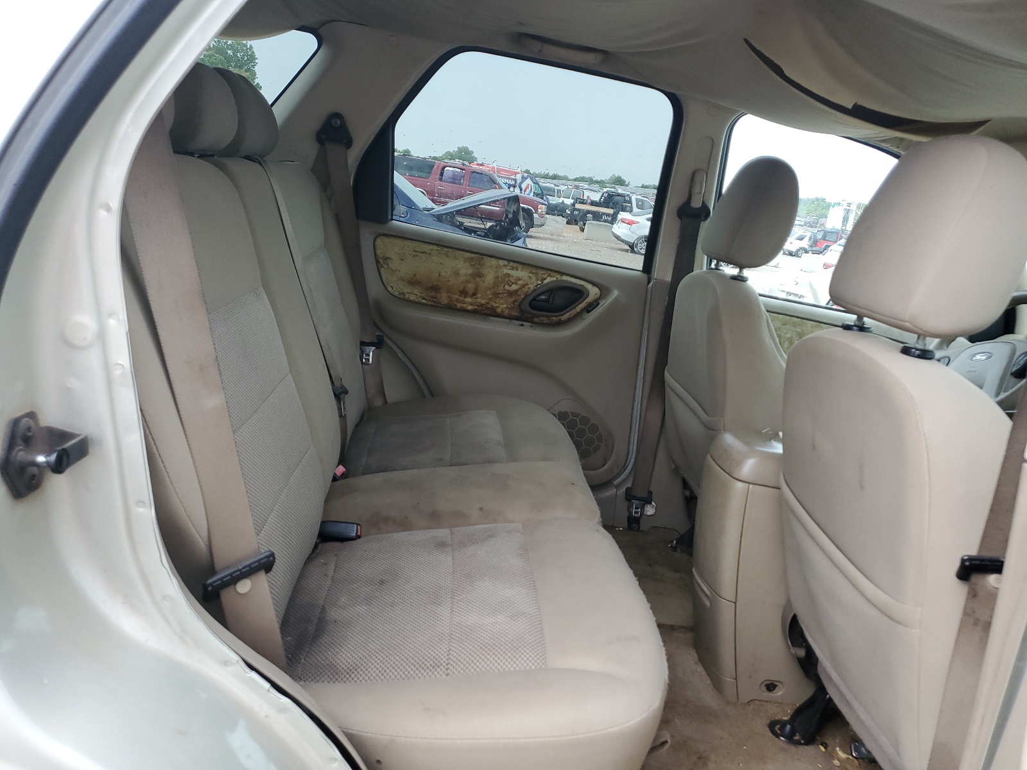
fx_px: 771
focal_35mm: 26
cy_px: 385
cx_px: 514
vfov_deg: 53.1
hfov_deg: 67.3
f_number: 1.5
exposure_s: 1/120
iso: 72
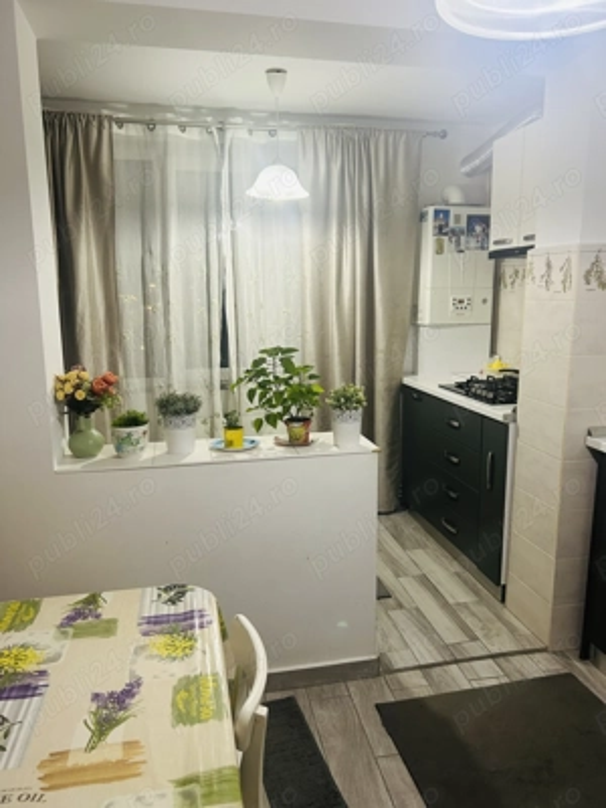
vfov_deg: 67.3
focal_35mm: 26
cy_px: 404
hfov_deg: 53.1
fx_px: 607
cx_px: 303
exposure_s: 1/60
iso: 160
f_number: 1.5
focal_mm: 5.7
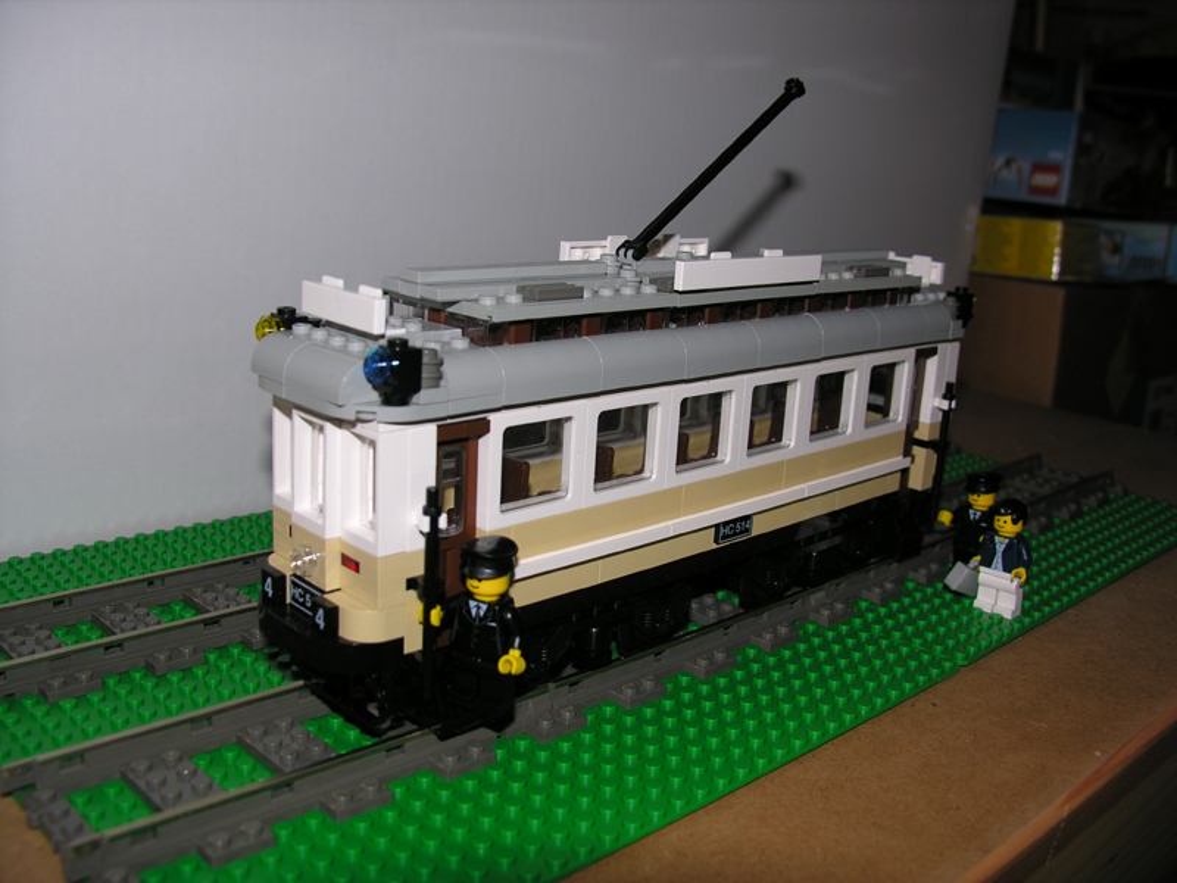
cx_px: 588
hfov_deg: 52.6
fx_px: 1190
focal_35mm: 35
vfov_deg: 40.7
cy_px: 442
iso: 50
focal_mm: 8.9
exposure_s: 1/60.1
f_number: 2.8
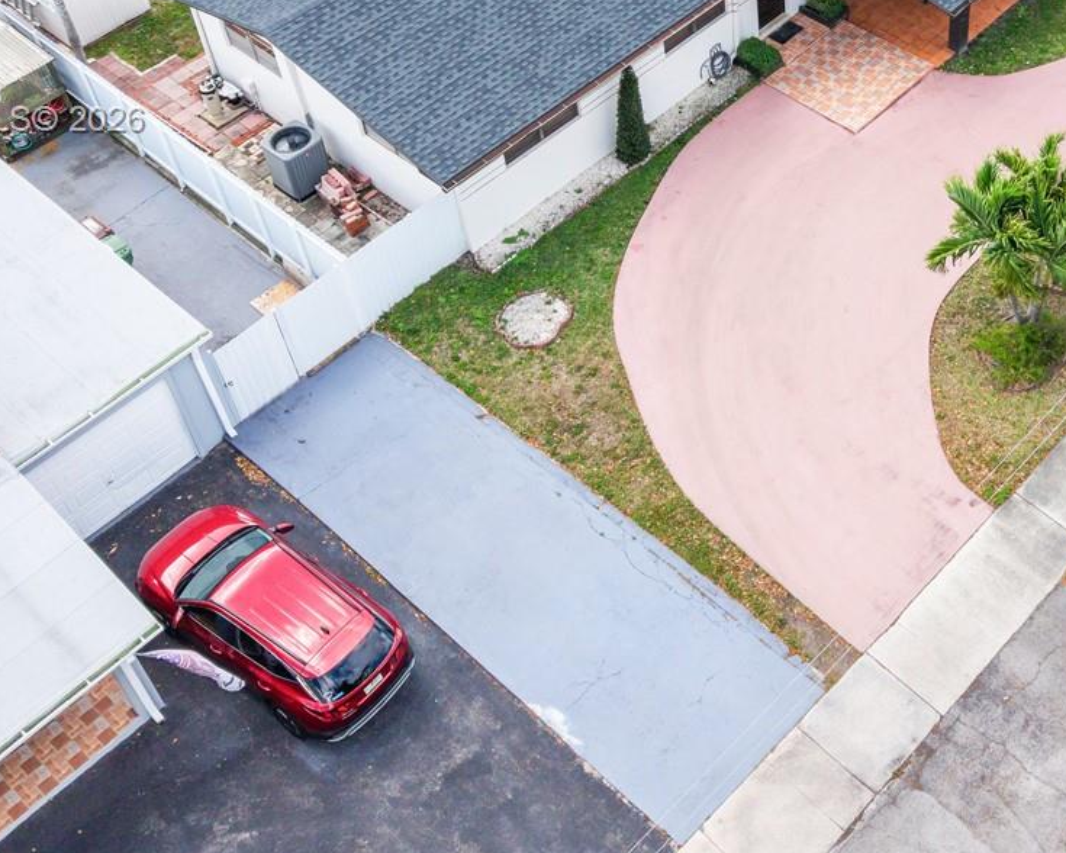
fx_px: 1609
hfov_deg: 35.5
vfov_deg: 28.8
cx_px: 853
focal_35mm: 51
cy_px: 122
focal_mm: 8.67
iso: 120
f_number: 1.8
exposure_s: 1/50
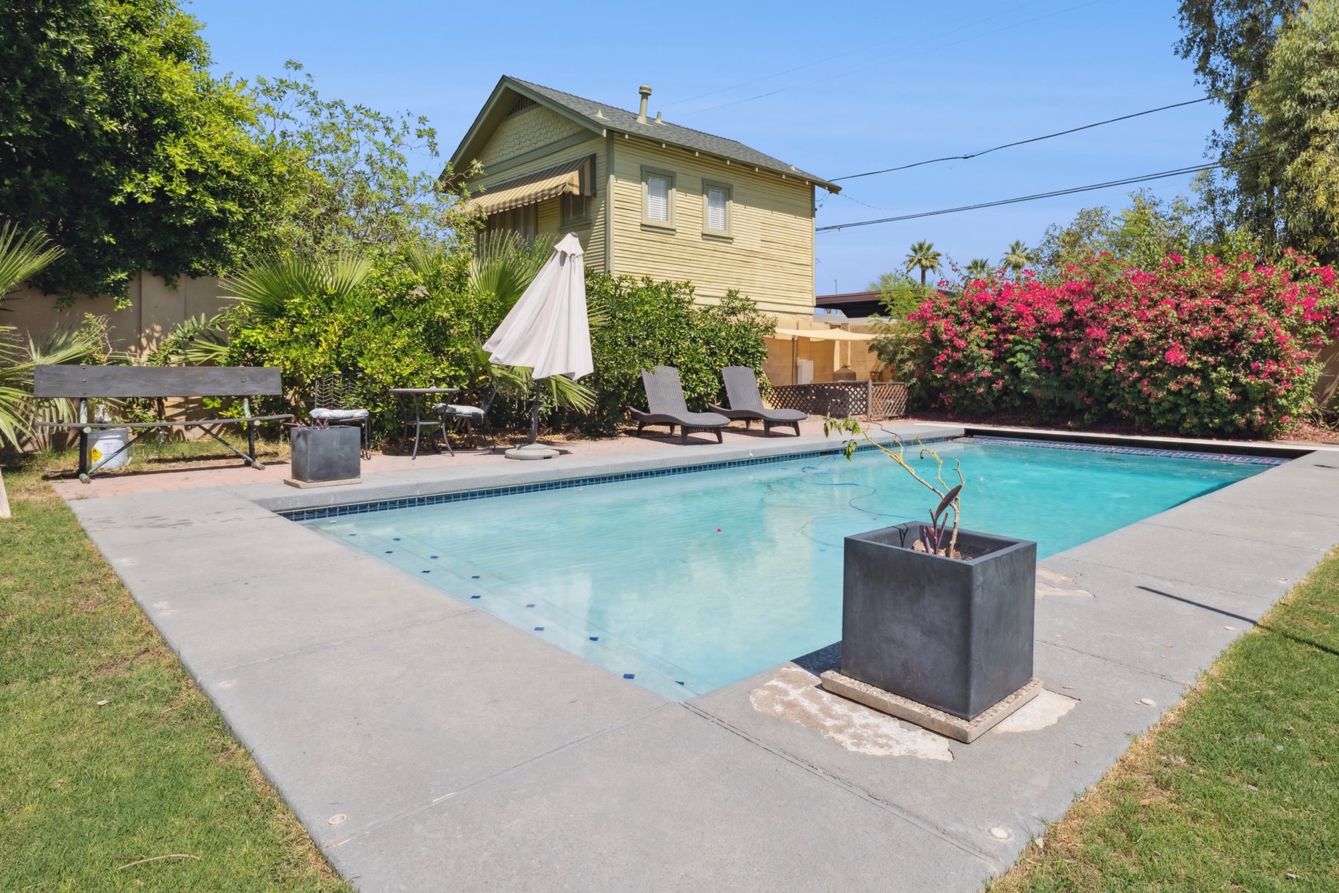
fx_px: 744
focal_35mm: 20
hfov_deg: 83.9
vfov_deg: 61.8
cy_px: 409
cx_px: 698
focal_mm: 18
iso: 400
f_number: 8
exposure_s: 1/1600
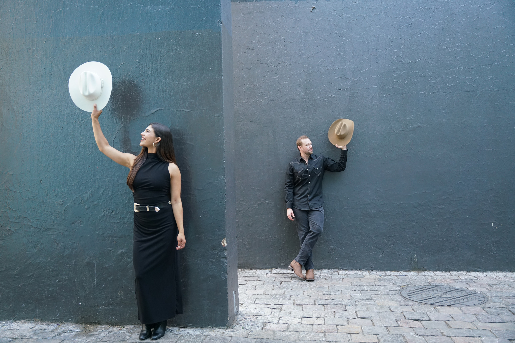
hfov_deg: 57.5
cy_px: 172
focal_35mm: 33
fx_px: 469
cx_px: 258
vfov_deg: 40.2
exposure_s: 1/250
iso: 1250
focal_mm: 32.8
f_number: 2.8
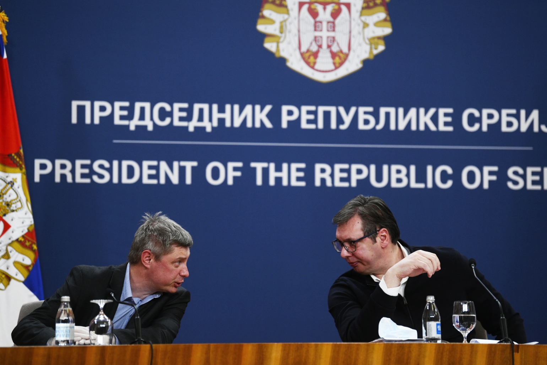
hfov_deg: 14.2
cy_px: 182
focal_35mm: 145
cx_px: 274
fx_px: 2203
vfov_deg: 9.5
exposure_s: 1/400
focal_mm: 145
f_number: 2.8
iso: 2000
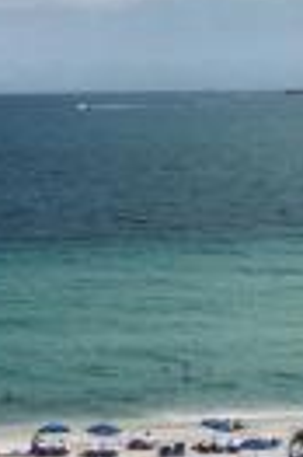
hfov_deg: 14.7
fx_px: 1164
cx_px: 258
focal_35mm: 92
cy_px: 220
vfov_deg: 22.2
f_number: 2.2
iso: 25
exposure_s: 1/2959
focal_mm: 4.15
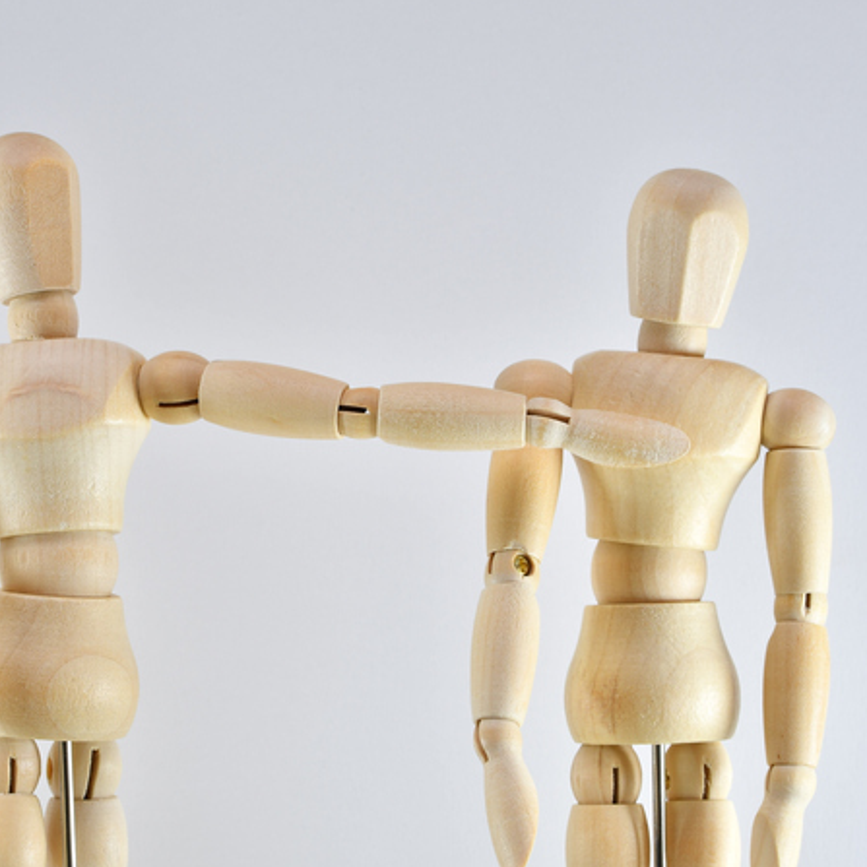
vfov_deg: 14.1
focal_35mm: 124
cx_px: 444
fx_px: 3514
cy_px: 426
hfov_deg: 14.1
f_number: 16
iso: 110
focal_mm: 60
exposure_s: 1/10
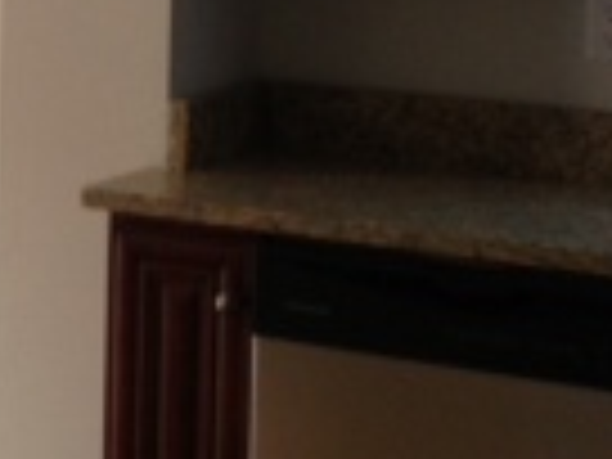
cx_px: -765
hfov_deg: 10.6
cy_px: -117
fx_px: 2917
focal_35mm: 165
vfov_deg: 8.9
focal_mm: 4.28
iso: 64
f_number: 2.4
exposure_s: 1/20
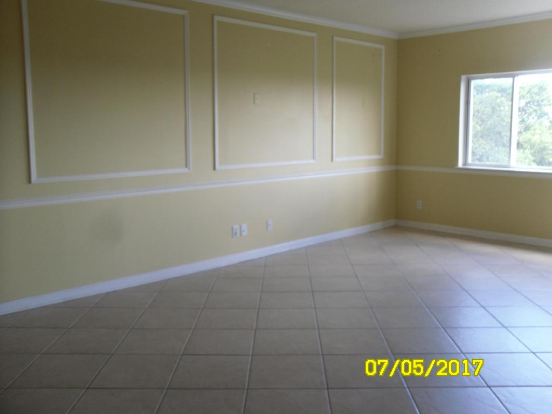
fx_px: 718
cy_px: 207
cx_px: 276
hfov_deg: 42.1
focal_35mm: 45
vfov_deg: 32.2
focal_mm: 6.3
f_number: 3.5
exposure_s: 1/45
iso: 100
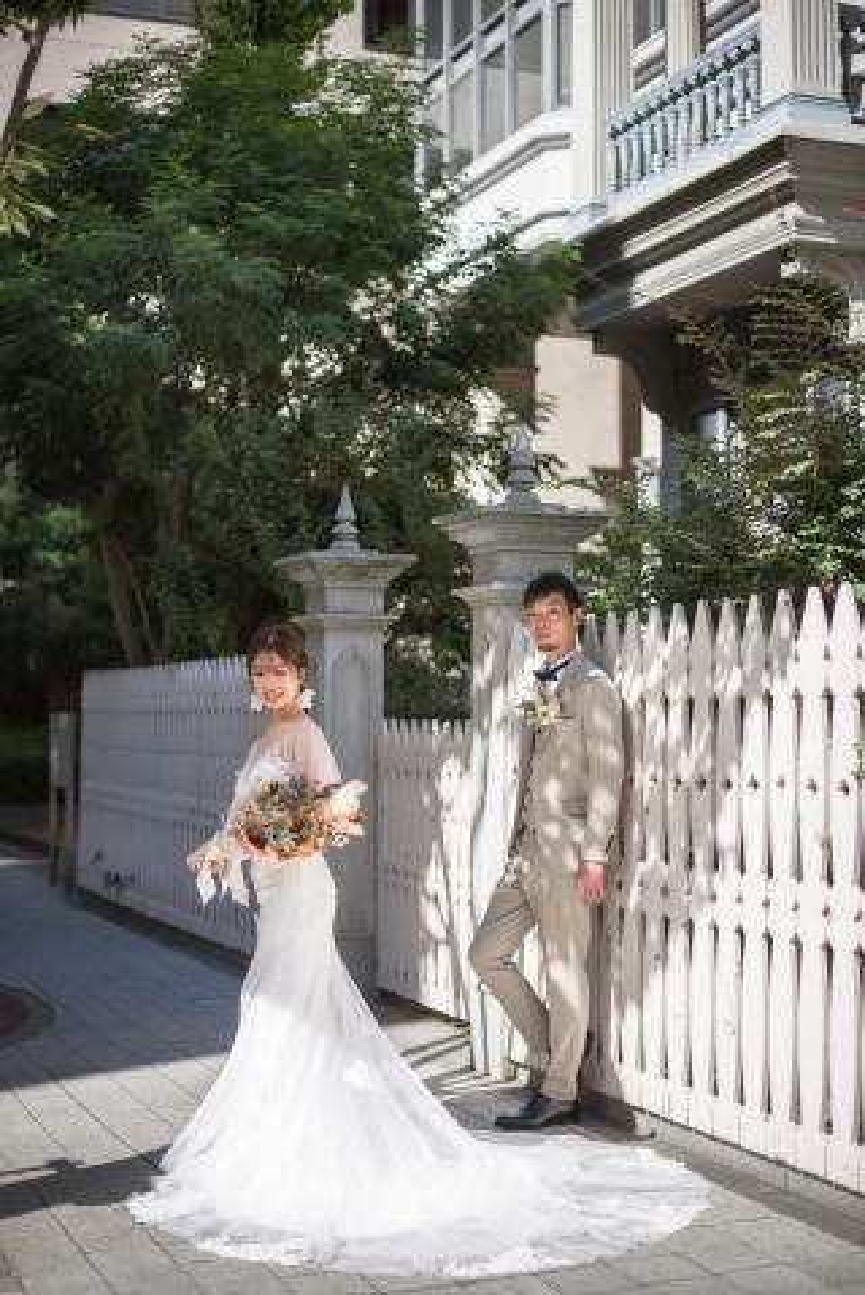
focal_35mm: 50
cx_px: 432
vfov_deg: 39.6
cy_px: 648
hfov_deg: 27.0
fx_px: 1799
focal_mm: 50
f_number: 2
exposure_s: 1/2500
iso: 64
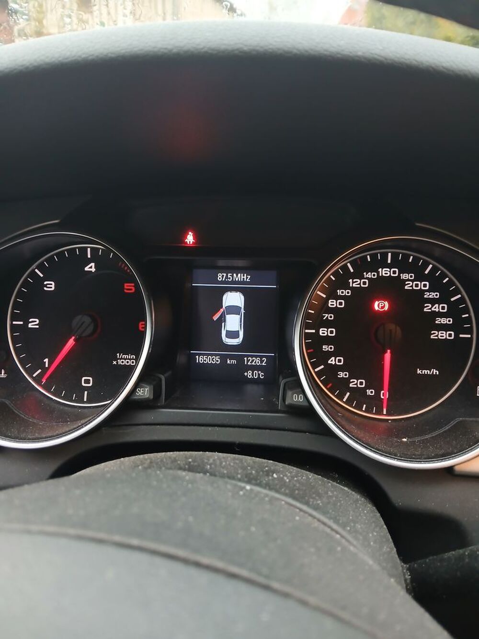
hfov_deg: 53.1
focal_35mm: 26
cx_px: 240
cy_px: 320
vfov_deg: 67.3
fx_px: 480
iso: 320
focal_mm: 3.98
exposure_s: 1/25
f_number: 1.8
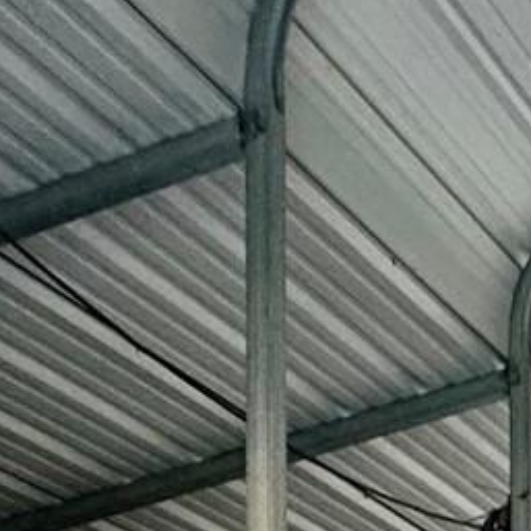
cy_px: 1031
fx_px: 1336
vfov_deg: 17.1
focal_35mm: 77
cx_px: 957
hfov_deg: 17.9
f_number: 2.2
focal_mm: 2.22
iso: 320
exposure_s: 1/95
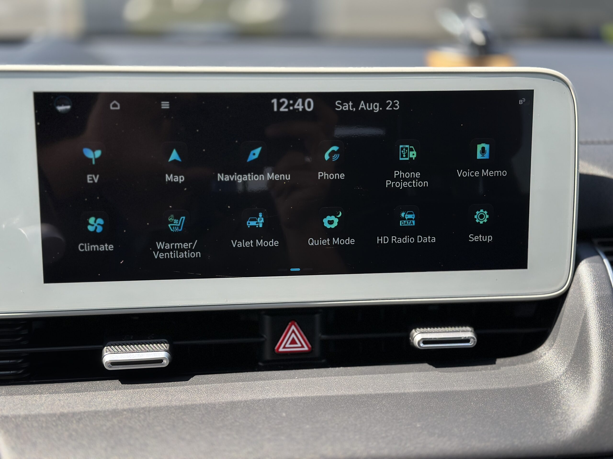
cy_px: 230
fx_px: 850
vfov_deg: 30.3
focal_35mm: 48
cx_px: 306
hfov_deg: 39.7
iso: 80
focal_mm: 6.86
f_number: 1.78
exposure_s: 1/734
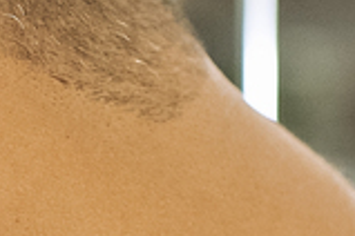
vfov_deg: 5.1
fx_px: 2603
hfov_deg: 7.6
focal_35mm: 264
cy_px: 472
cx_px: -259
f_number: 2.5
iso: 1250
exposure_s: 1/320
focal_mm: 35
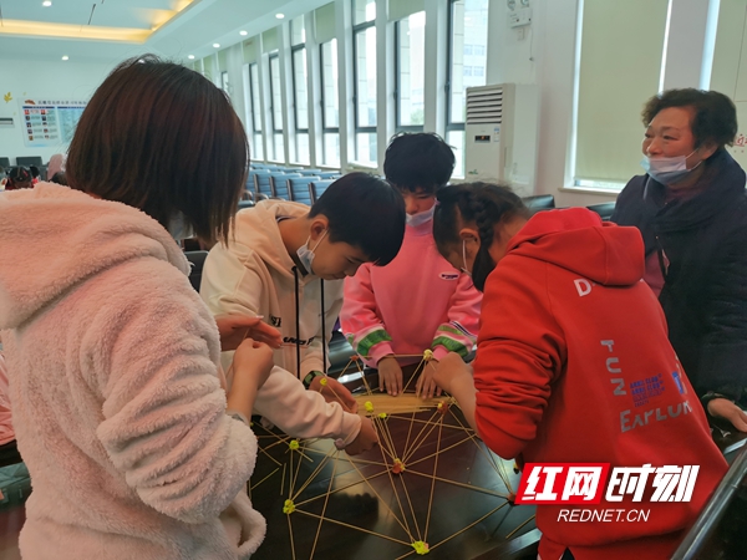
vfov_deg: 51.4
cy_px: 280
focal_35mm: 27
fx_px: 583
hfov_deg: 65.3
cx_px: 374
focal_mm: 5.58
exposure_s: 1/100
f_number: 1.8
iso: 200
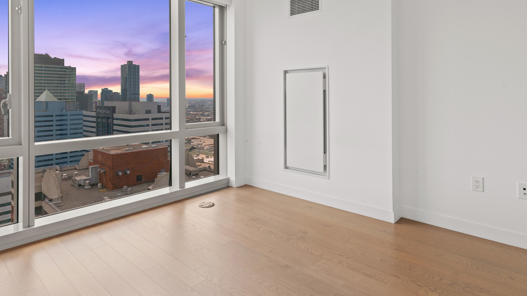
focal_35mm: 22
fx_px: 307
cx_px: 240
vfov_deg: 50.5
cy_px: 96
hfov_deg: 81.0
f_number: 8
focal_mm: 16
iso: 400
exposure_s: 1/250
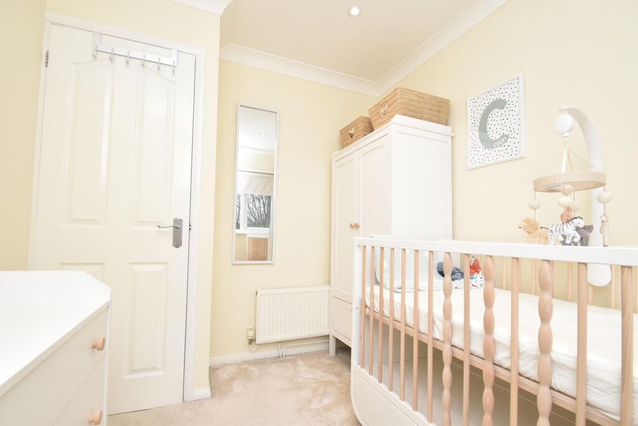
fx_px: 266
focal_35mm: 15
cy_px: 213
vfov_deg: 77.3
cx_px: 319
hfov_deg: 100.4
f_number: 9
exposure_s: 1/60
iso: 1400
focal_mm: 10
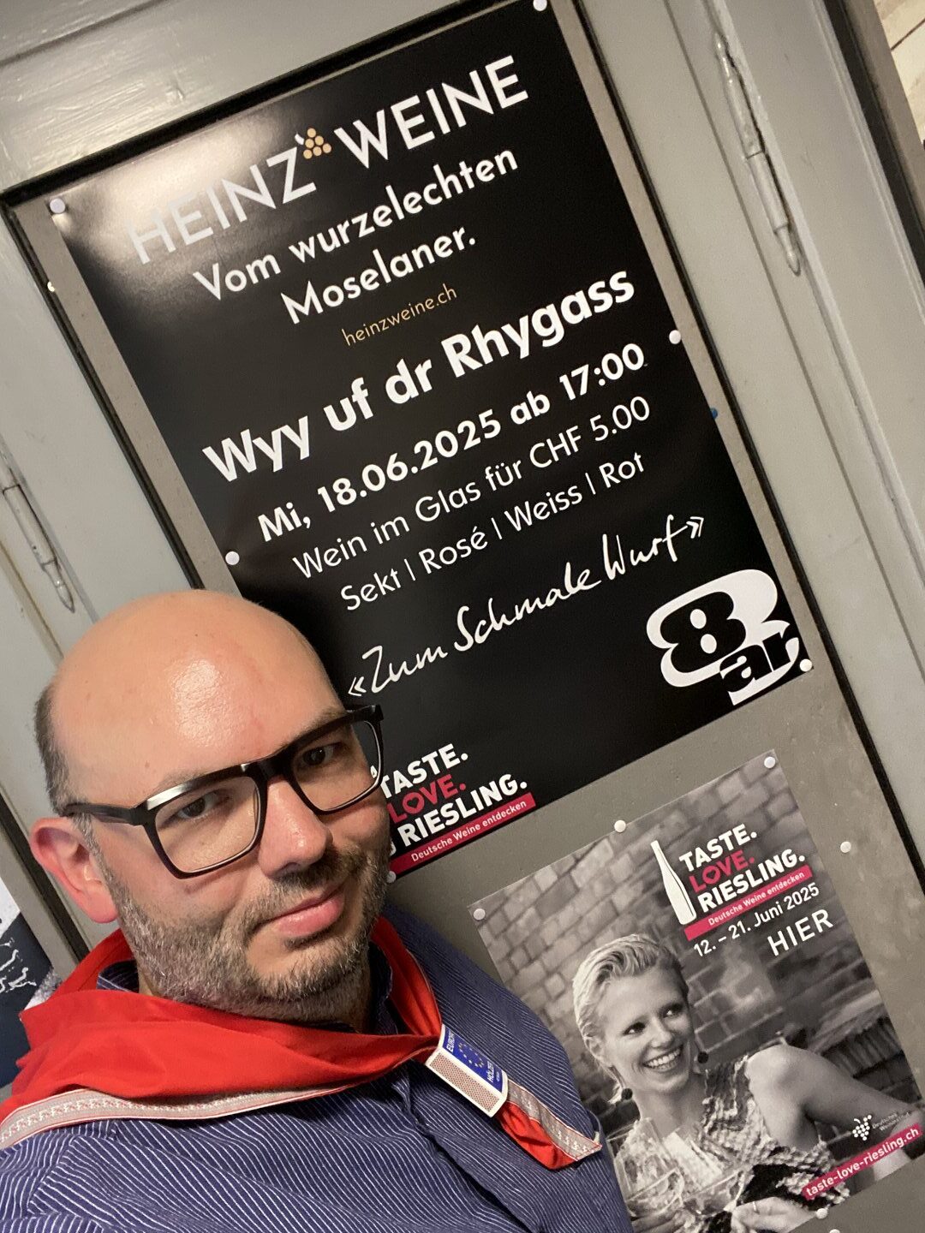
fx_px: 1069
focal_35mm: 30
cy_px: 616
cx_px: 462
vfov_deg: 60.0
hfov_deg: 46.8
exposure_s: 1/60
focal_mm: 2.71
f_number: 2.2
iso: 320
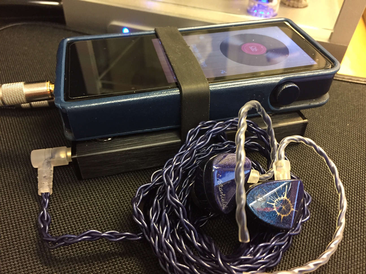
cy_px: 137
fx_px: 307
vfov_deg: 48.2
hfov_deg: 61.7
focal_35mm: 29
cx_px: 183
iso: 250
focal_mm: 4.15
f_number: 2.2
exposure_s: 1/24
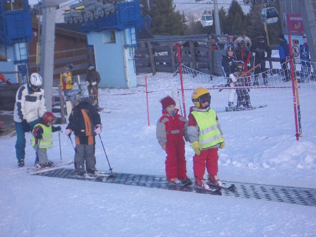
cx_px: 158
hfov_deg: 18.7
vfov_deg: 14.1
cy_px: 118
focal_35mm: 105
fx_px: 959
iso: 50
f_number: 4.8
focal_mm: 17.4
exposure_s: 1/125
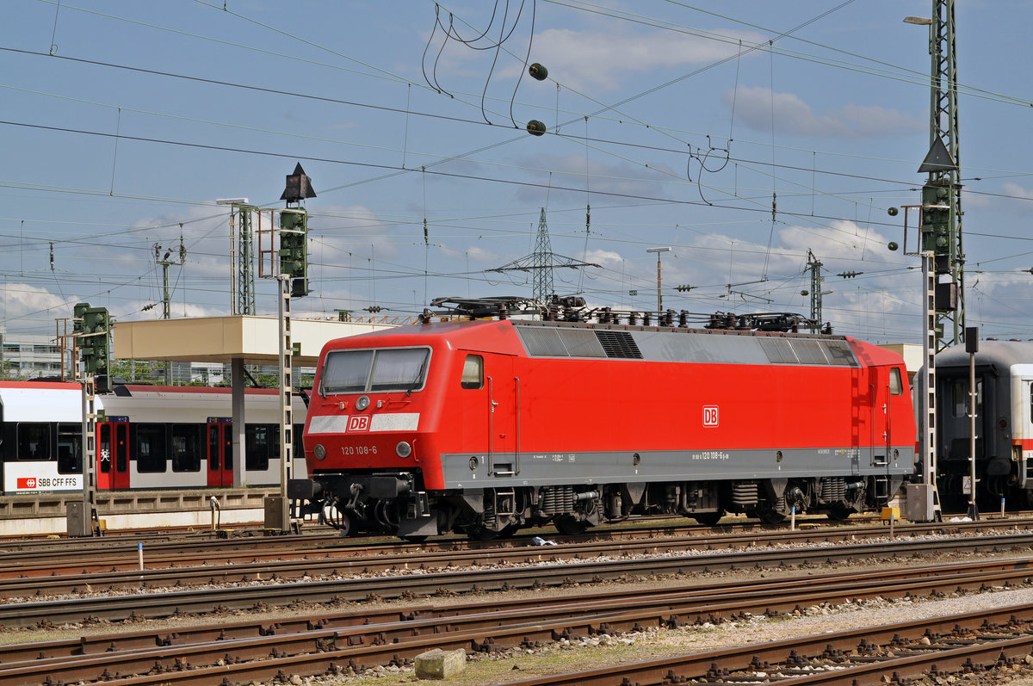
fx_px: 3009
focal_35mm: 105
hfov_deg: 19.5
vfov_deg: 13.0
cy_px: 343
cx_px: 516
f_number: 8
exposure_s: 1/1000
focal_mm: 70
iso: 400
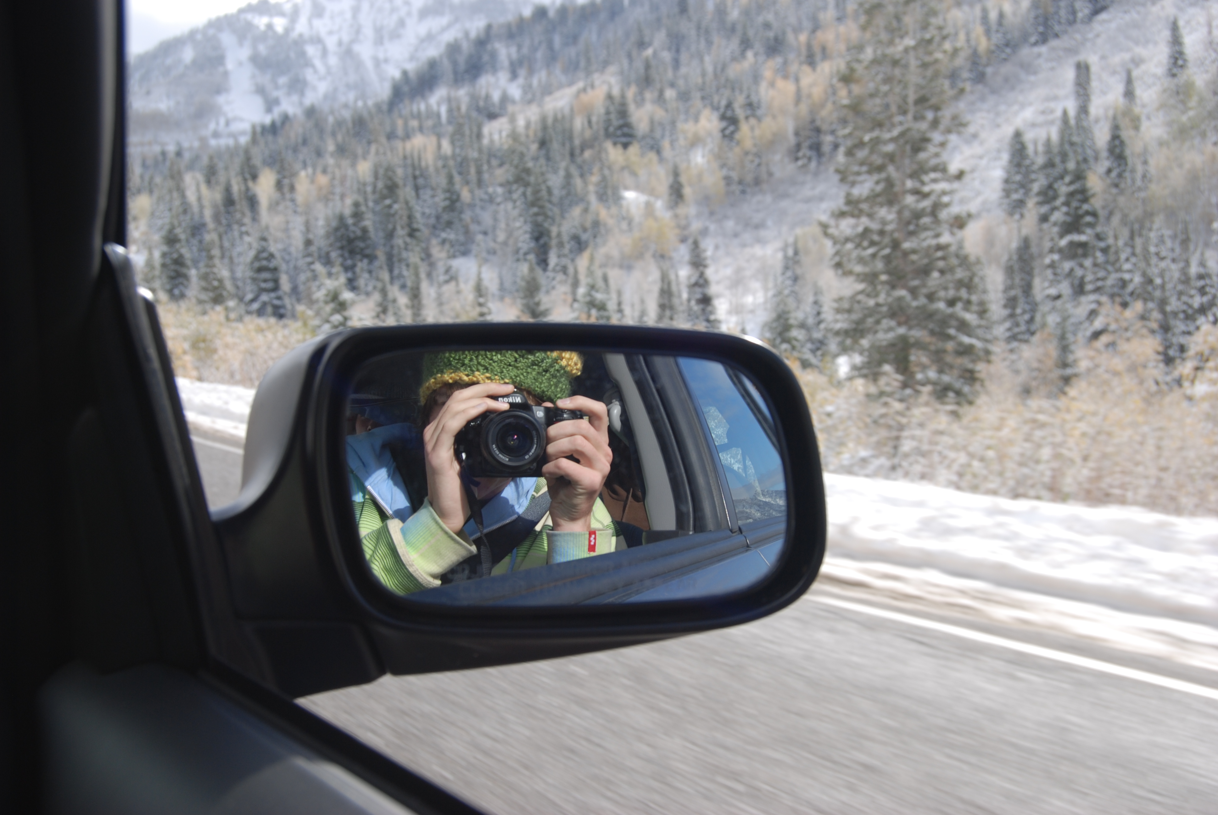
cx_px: 609
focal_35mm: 42
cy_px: 408
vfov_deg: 32.0
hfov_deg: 46.3
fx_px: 1423
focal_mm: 28
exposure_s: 1/200
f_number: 8
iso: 100
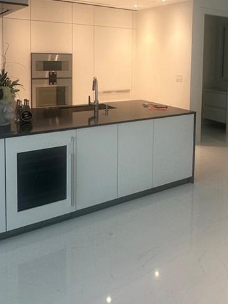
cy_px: 81
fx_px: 316
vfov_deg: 49.6
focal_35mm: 36
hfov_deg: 38.8
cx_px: 164
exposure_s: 1/120
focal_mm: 2.22
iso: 100
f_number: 2.2
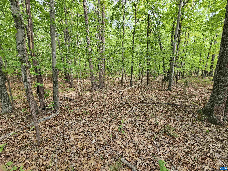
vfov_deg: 89.9
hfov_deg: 106.2
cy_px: 86
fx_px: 86
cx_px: 114
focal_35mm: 13
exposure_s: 1/60
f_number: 2.2
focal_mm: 2.2
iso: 50
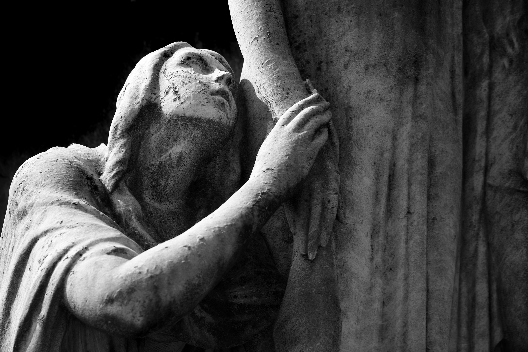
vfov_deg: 19.5
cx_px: 264
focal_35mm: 70
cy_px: 176
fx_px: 1027
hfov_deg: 28.8
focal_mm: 70
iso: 100
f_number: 5.6
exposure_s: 1/320
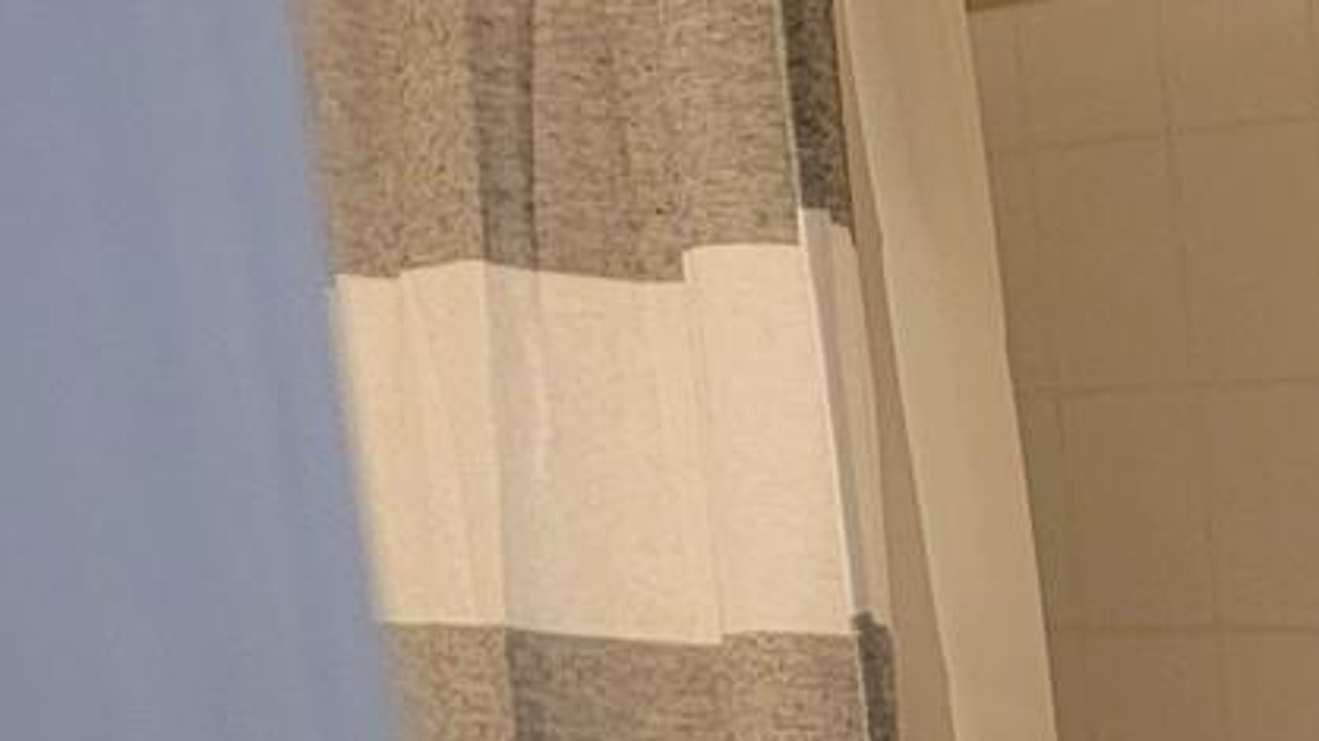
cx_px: 2474
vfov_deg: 10.4
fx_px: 3497
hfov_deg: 17.0
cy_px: 1791
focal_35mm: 100
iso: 250
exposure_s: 1/119
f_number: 1.8
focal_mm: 6.7
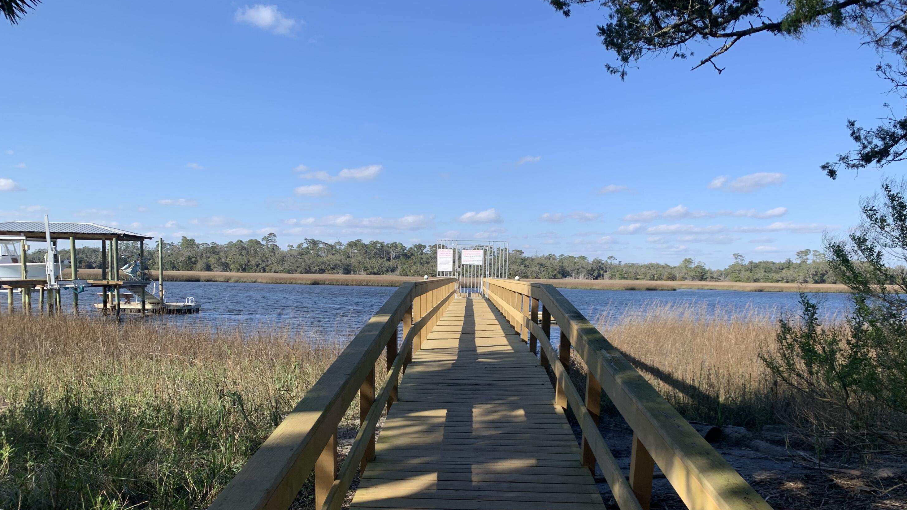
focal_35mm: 29
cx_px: 461
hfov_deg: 66.1
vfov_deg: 39.6
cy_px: 344
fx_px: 697
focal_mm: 4.25
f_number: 1.8
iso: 25
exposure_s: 1/1427
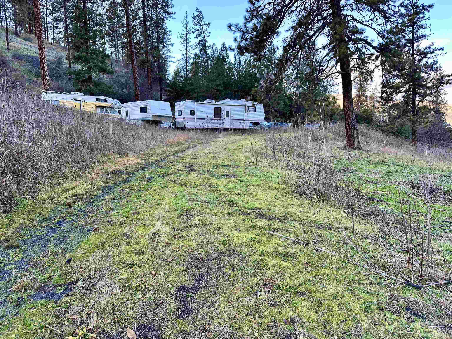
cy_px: 170
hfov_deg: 71.6
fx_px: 313
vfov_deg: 56.8
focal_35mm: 24
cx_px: 226
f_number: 1.78
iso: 80
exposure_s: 1/251
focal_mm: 6.86
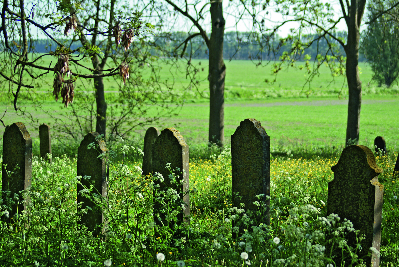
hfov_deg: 18.2
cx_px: 200
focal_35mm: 112
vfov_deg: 12.2
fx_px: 1248
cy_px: 134
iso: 100
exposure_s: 1/250
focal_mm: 75
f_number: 4.5
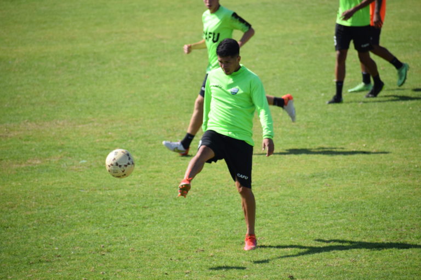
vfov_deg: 4.0
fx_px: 4034
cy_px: 140
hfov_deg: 6.0
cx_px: 210
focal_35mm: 345
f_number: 7.1
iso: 400
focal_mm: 230
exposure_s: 1/1600
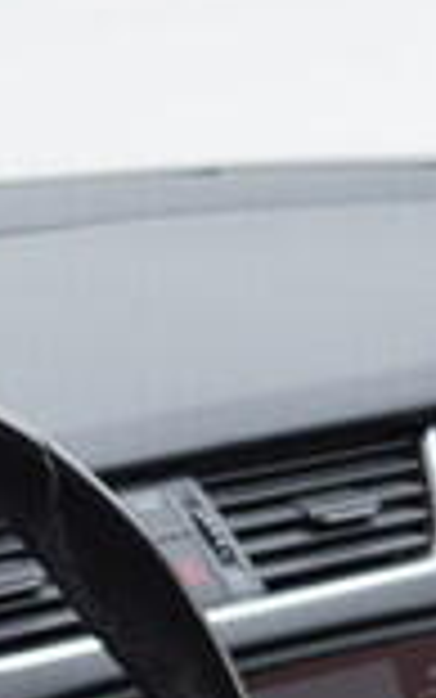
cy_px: 1475
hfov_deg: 5.4
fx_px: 4597
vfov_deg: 8.2
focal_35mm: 242
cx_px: -193
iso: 125
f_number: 3.2
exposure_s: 1/50
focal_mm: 24
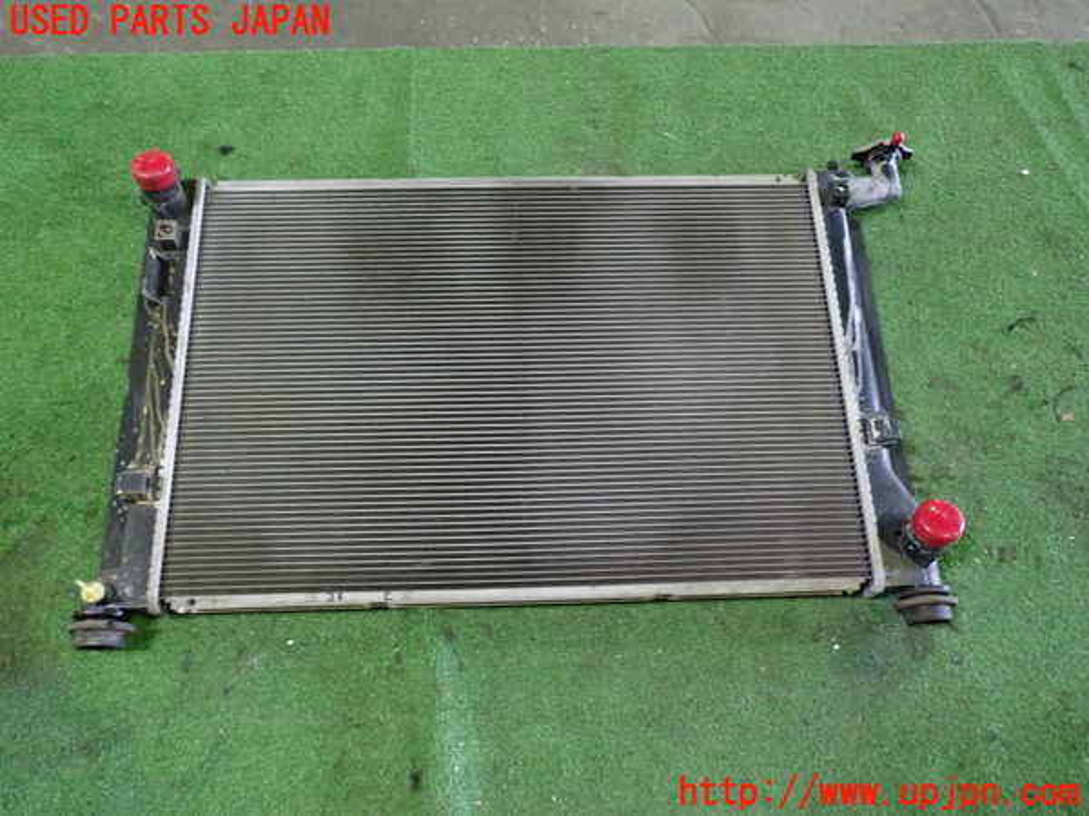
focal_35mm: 30
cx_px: 544
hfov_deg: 60.0
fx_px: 944
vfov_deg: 46.8
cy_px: 408
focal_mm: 5.4
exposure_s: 1/30
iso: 640
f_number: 2.3
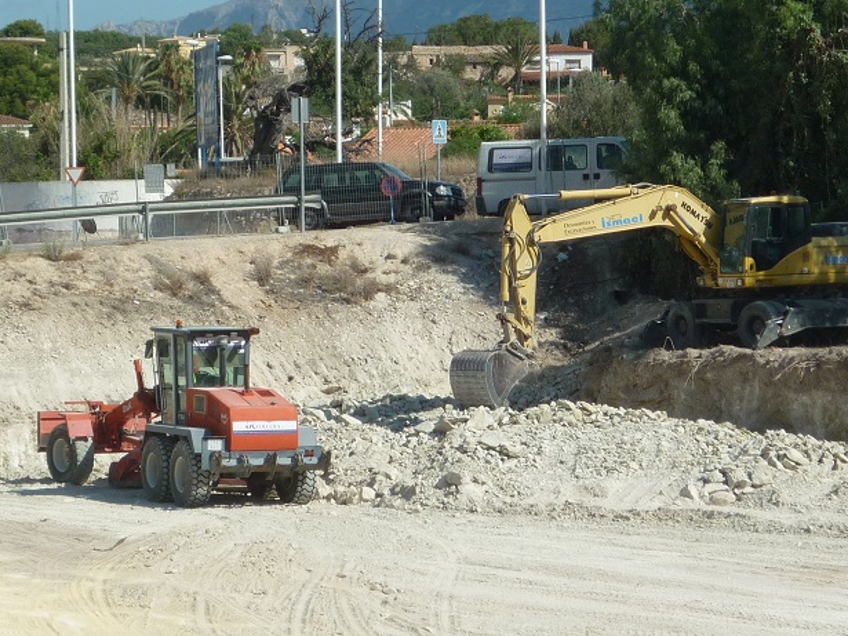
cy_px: 318
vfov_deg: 7.8
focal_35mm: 190
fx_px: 4654
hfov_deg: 10.4
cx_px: 424
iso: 80
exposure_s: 1/640
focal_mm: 17.7
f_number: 5.1
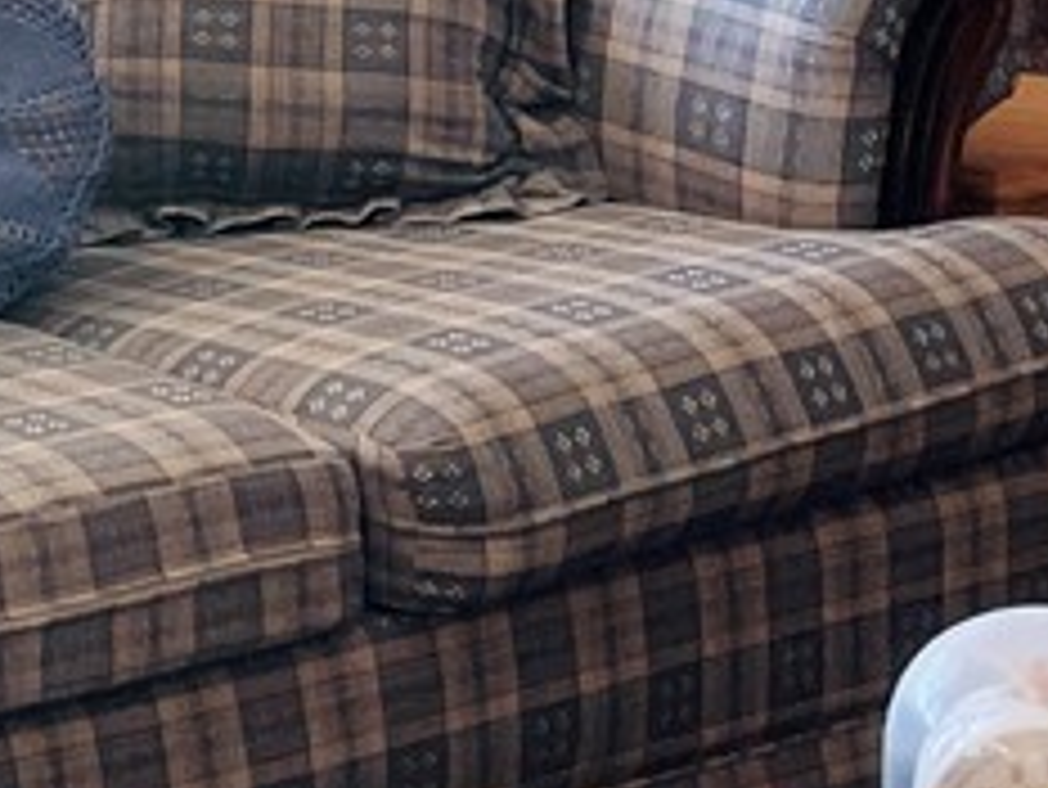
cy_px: -153
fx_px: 3332
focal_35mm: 110
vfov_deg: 13.1
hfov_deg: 16.3
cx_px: -535
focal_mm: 5.1
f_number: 1.6
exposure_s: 1/121
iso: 40
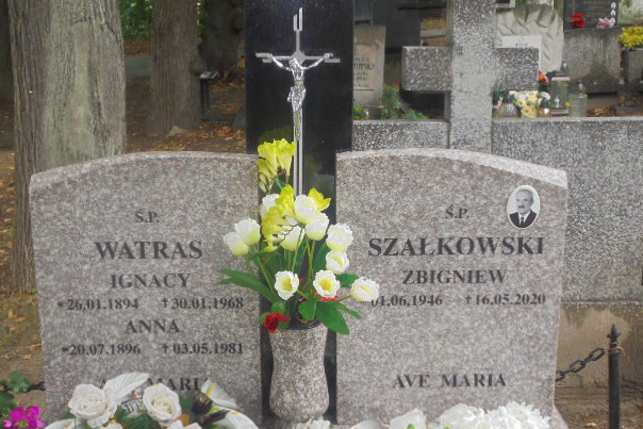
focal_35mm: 54
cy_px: 238
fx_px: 965
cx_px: 307
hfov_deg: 36.9
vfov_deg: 25.1
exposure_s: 1/30
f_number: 4.8
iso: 100
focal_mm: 8.9
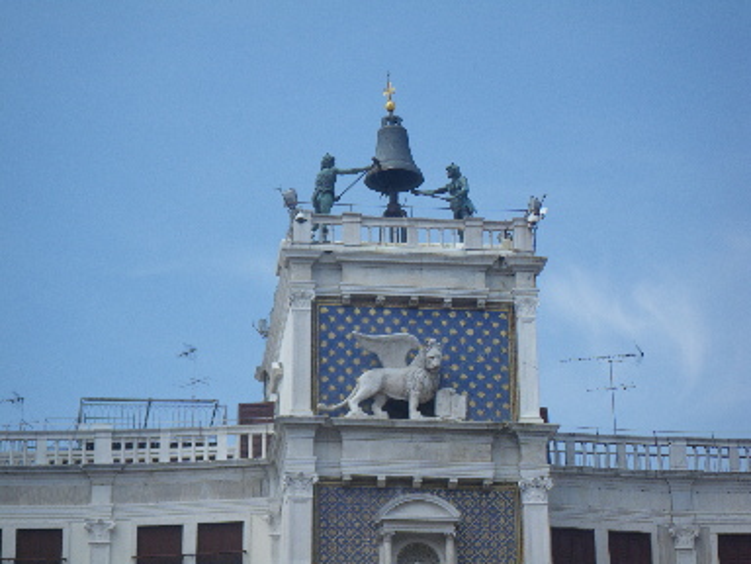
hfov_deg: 17.1
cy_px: 282
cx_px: 376
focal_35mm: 115
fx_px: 2495
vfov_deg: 12.9
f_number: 5.2
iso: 50
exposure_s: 1/320
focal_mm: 20.6
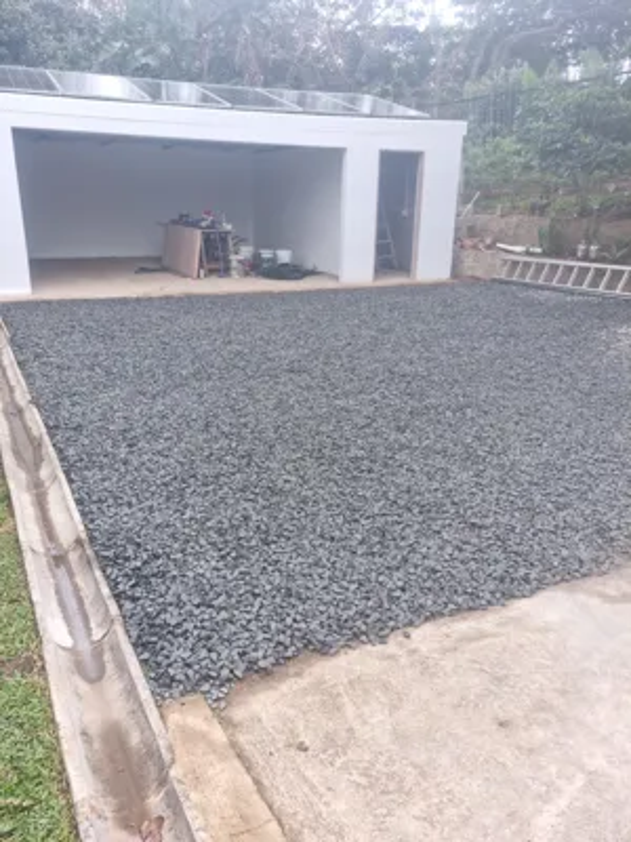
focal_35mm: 27
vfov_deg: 65.3
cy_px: 421
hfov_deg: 51.4
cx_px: 316
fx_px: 656
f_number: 2
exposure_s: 1/100
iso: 25
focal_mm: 5.9
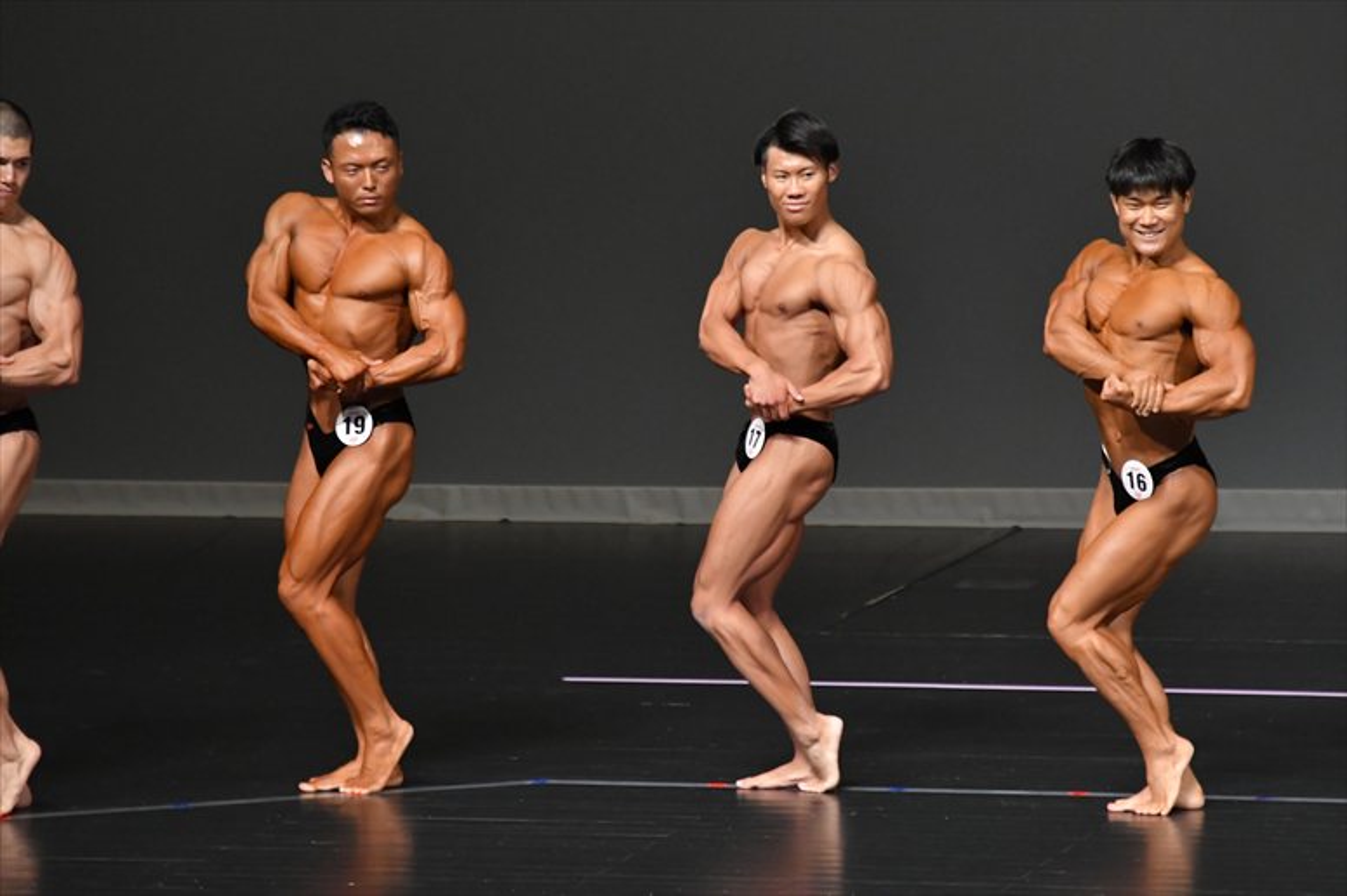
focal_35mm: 315
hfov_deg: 6.5
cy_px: 448
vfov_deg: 4.4
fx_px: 11781
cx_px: 674
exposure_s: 1/400
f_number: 5.6
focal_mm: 210
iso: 4000
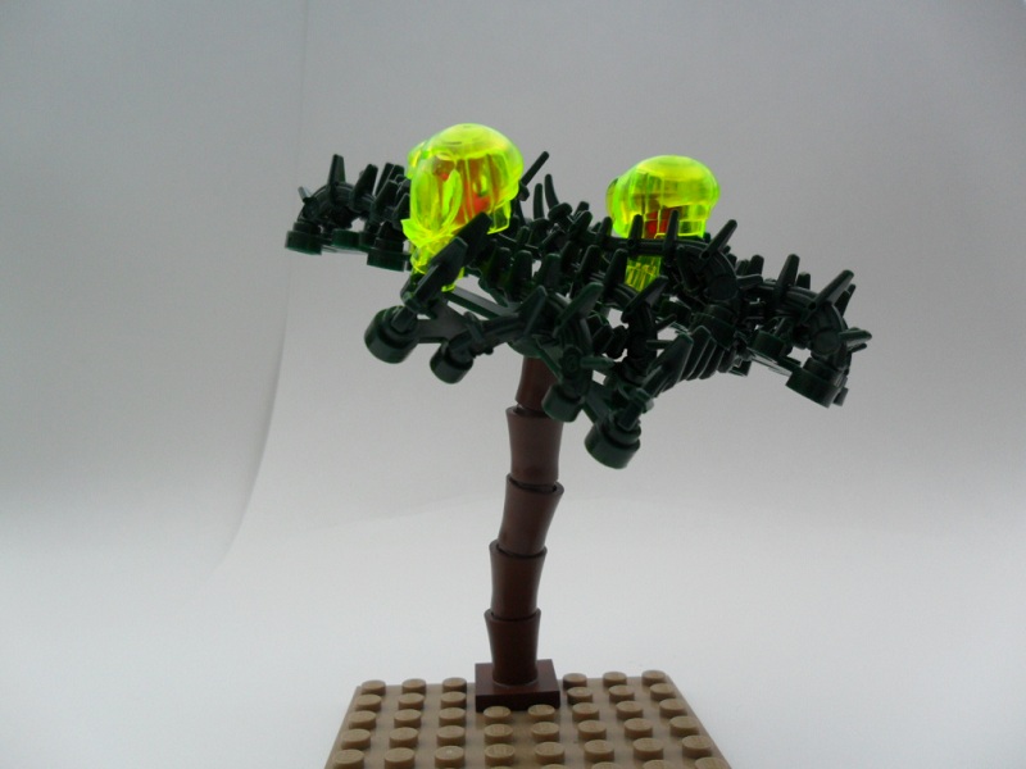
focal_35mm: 27
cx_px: 513
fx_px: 800
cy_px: 384
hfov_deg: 65.3
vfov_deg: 51.4
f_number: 3.5
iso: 100
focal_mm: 4.9
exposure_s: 1/1000
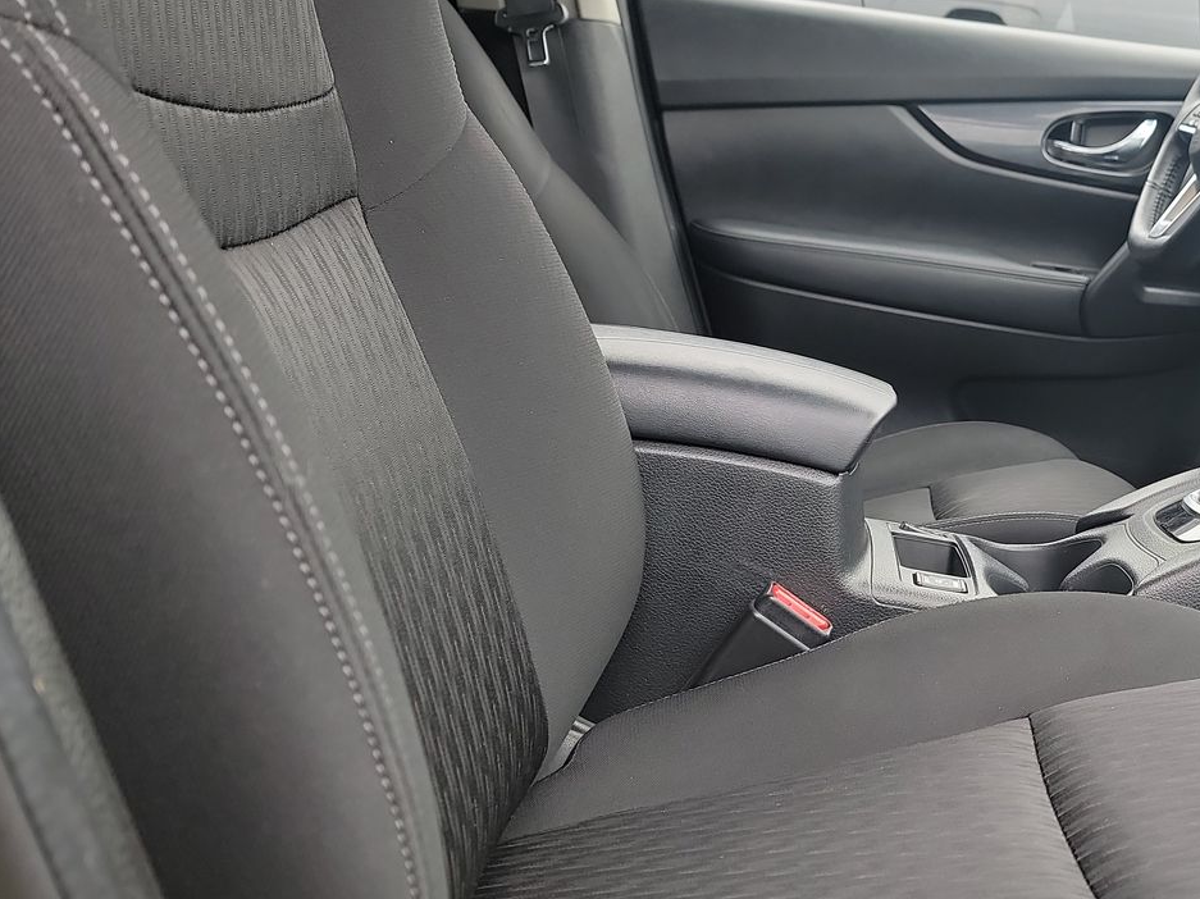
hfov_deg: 42.9
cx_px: 1019
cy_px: 499
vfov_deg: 35.1
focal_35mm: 41
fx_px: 1421
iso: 160
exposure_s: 1/59
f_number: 1.8
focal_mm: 6.7
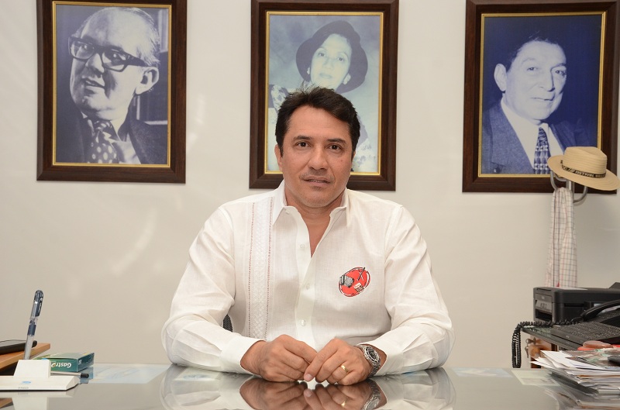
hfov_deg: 33.5
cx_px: 310
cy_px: 205
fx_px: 1031
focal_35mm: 60
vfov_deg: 22.5
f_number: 7.1
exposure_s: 1/60
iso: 1000
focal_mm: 40
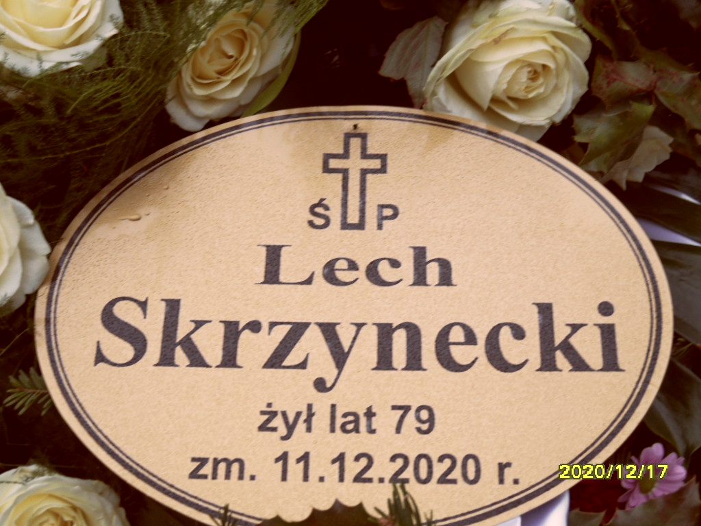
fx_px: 1013
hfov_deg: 38.2
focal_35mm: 50
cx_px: 350
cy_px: 263
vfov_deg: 29.1
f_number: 3.8
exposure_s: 1/60
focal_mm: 8.2
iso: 100
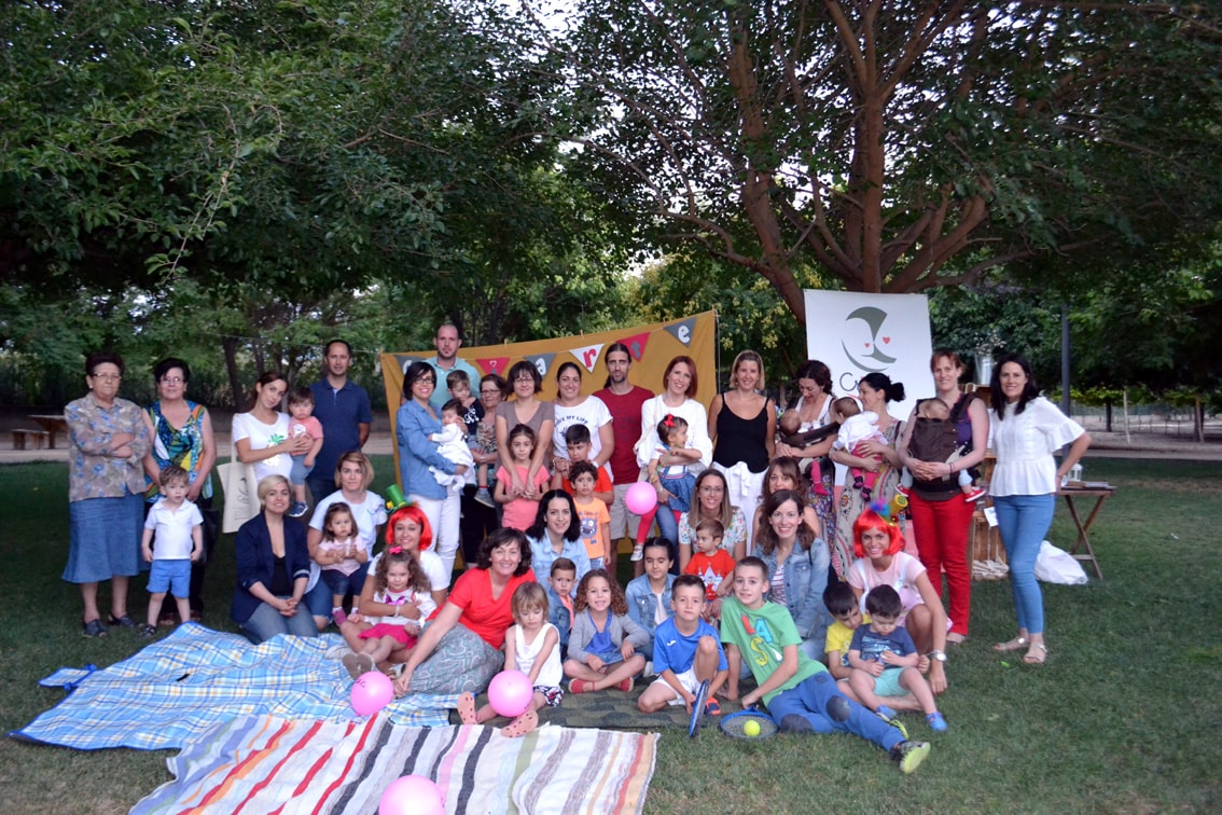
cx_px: 611
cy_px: 408
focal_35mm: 30
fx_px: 1018
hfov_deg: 61.9
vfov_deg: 43.6
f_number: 3.8
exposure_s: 1/60
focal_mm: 20
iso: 3200
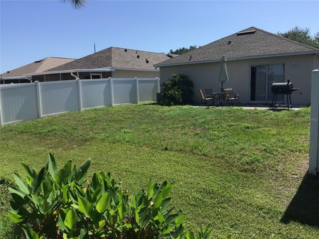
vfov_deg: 45.4
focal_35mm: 31
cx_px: 160
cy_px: 120
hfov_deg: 58.4
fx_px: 286
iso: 25
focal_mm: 3.3
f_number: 2.4
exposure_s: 1/1058
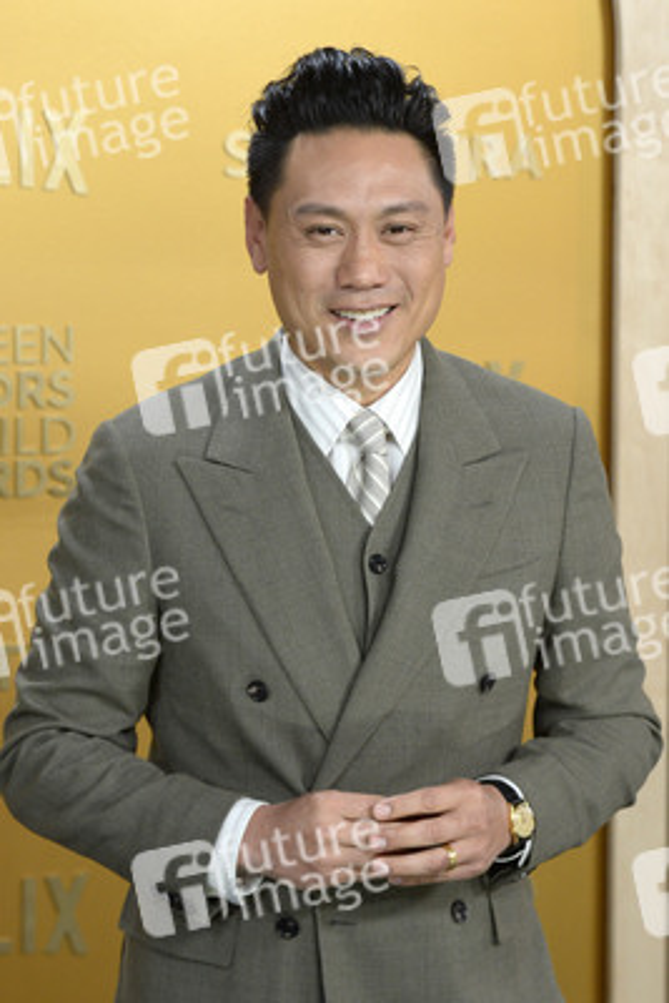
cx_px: 334
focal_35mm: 102
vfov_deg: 20.0
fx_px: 2841
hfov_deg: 13.4
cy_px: 502
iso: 2500
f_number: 5.6
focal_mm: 102
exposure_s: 1/250
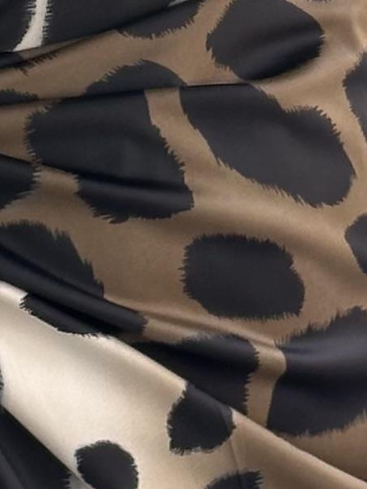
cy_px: -180
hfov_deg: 4.6
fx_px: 4522
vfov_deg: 6.1
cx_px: 279
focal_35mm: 320
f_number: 1.78
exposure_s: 1/178
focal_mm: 6.86
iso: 64
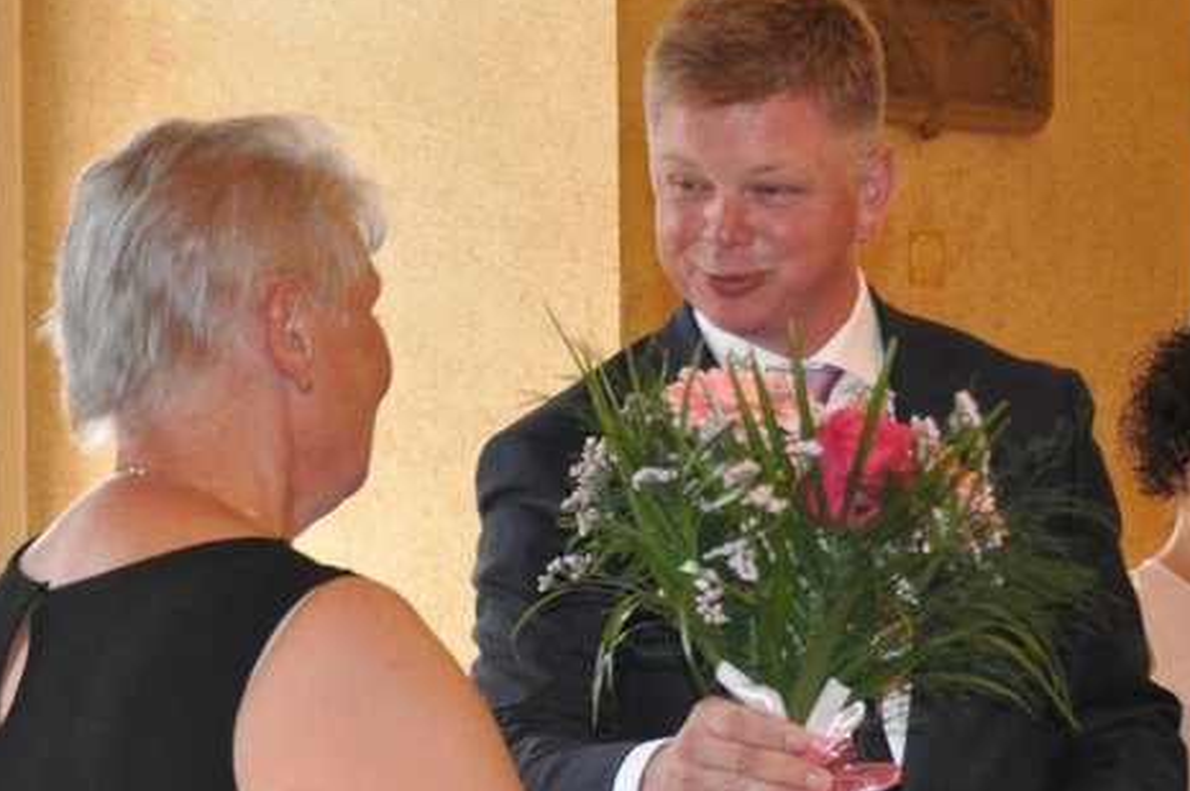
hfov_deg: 14.0
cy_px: 631
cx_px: 458
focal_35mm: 147
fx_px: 4854
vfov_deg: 9.3
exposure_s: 1/100
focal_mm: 38
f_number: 4.2
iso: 800
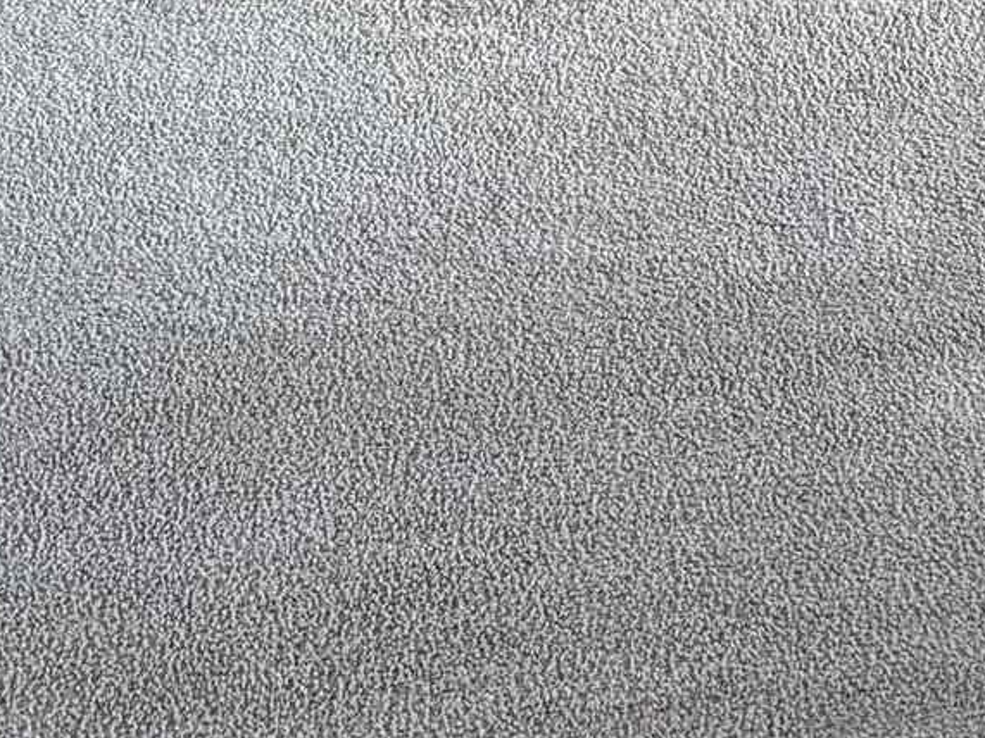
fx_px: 3983
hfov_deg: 13.9
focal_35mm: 140
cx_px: 969
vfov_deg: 9.3
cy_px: -1091
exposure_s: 1/104
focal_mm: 5.96
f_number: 1.6
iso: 125
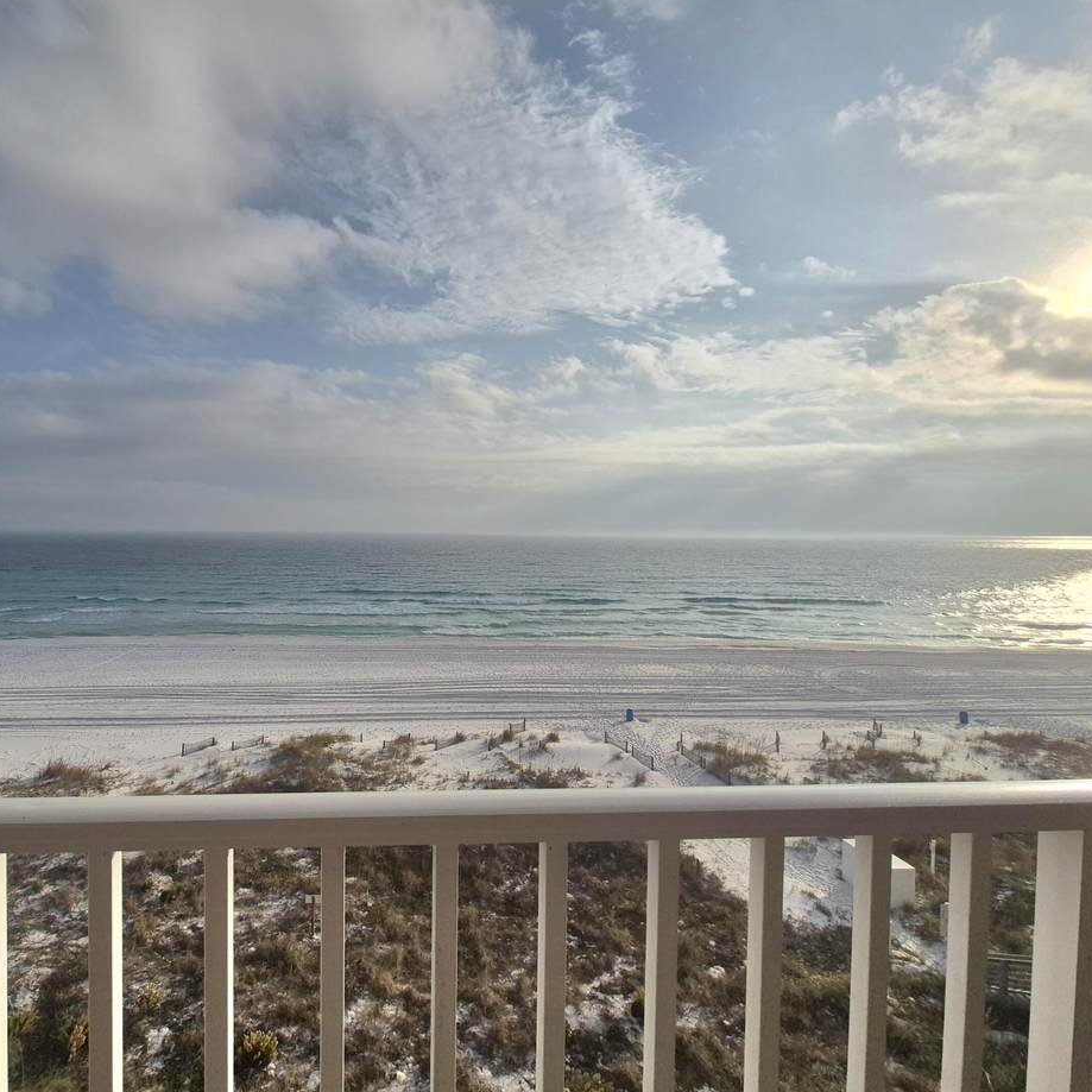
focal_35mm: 16
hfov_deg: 86.2
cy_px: 560
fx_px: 571
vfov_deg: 87.4
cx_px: 430
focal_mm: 1.74
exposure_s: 1/10000
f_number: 2.2
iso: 50
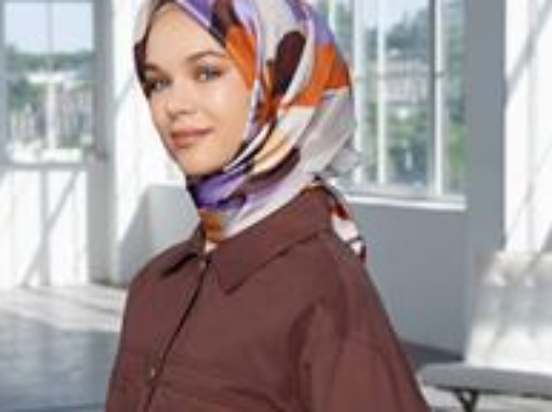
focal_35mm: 107
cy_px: 226
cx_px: 194
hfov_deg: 18.4
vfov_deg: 13.8
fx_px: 1703
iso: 200
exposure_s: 1/125
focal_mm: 75
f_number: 8
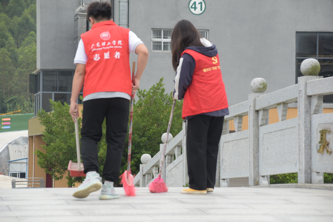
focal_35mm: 128
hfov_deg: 16.1
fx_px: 1179
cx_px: 166
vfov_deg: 10.8
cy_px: 111
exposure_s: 1/100
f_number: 5.3
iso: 320
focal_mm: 85
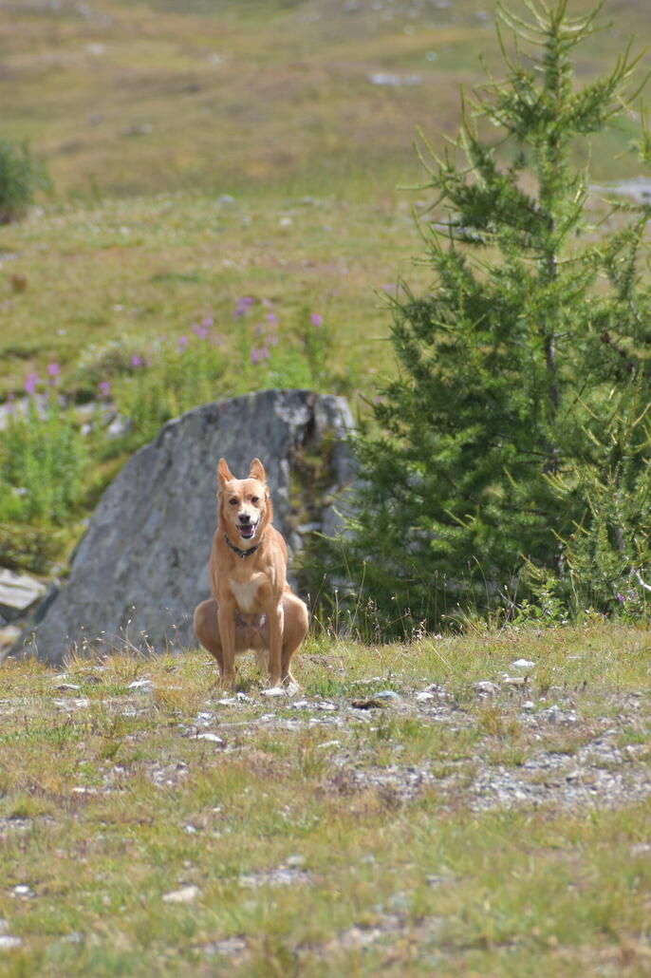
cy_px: 489
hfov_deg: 3.1
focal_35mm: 450
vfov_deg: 4.6
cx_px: 326
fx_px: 12214
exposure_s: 1/250
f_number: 6.3
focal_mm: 300
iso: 200
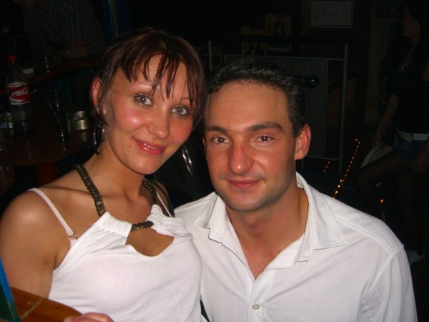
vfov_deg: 37.7
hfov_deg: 49.0
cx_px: 214
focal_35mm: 38
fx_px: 471
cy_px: 161
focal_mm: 7.9
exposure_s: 1/60
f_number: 2.8
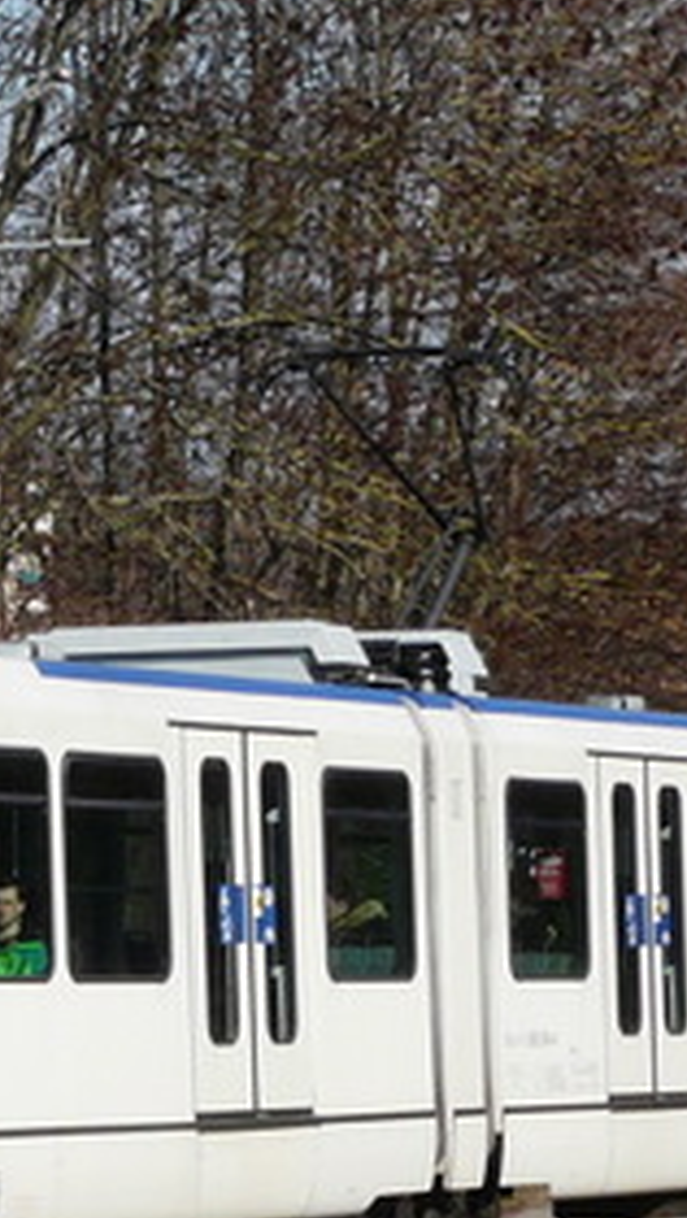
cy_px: 970
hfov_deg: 5.0
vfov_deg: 8.9
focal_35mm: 241
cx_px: -74
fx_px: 7786
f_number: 5.6
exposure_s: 1/500
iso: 100
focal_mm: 10.2
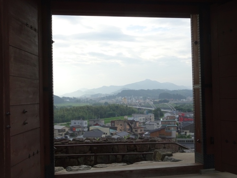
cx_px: 118
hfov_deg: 43.9
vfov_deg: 33.6
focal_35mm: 43
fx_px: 294
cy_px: 89
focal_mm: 7.3
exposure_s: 1/250
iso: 80
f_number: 4
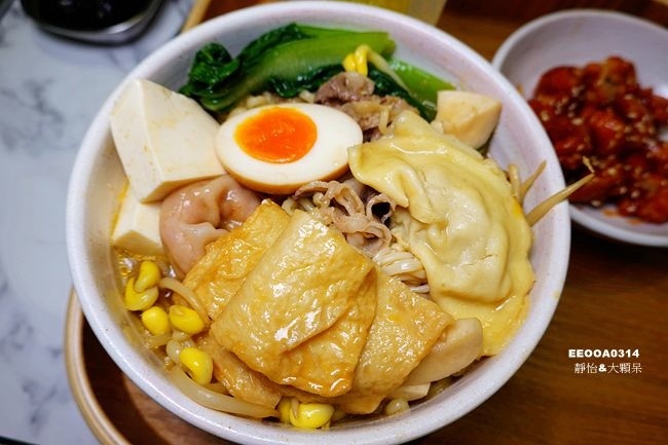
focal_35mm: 24
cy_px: 222
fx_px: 445
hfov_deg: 73.8
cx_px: 334
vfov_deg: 53.1
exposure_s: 1/160
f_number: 2.8
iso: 125
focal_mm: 9
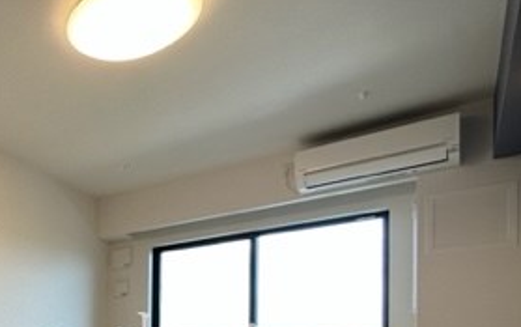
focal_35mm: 34
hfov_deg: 44.5
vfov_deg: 33.0
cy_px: 353
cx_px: -41
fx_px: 483
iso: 125
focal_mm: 2.22
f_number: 2.2
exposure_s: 1/99
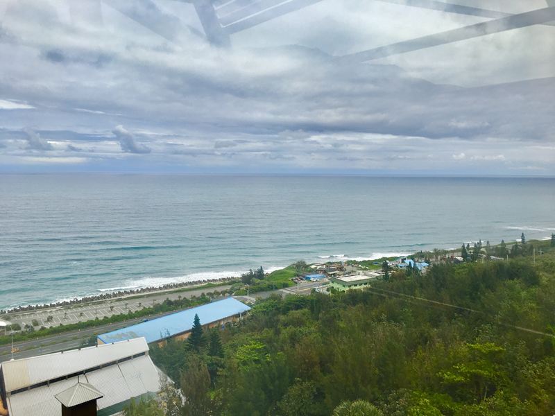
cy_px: 208
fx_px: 465
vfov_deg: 48.2
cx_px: 278
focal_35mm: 29
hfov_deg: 61.7
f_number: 2.2
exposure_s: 1/2079
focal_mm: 4.15
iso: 25
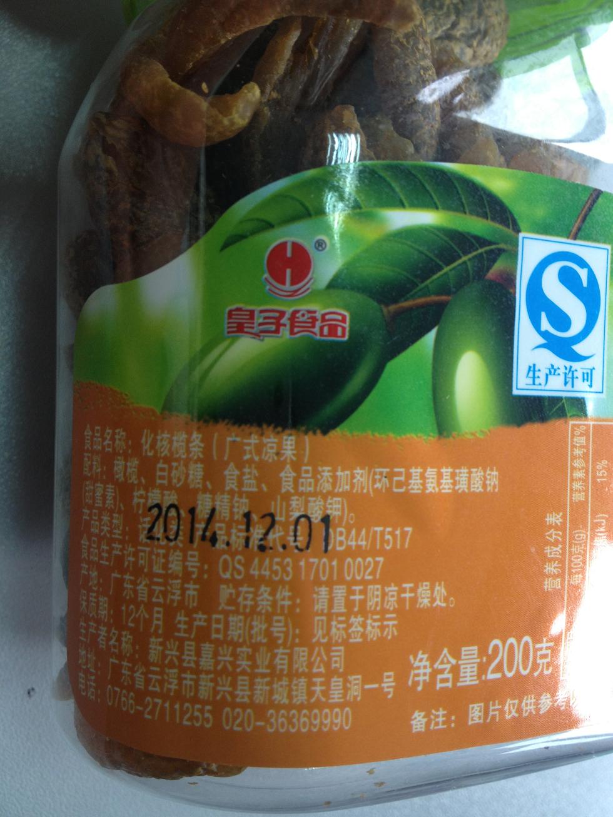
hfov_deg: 40.7
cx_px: 306
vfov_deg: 52.6
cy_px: 408
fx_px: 826
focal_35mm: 35
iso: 50
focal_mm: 4.28
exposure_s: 1/20
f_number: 2.4
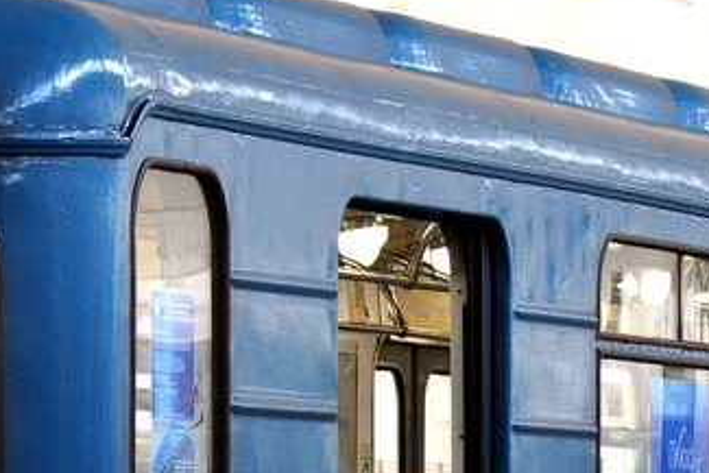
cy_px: 501
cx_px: 652
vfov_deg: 2.8
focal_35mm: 496
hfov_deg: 4.2
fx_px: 9764
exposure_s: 1/50
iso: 640
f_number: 8
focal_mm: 105
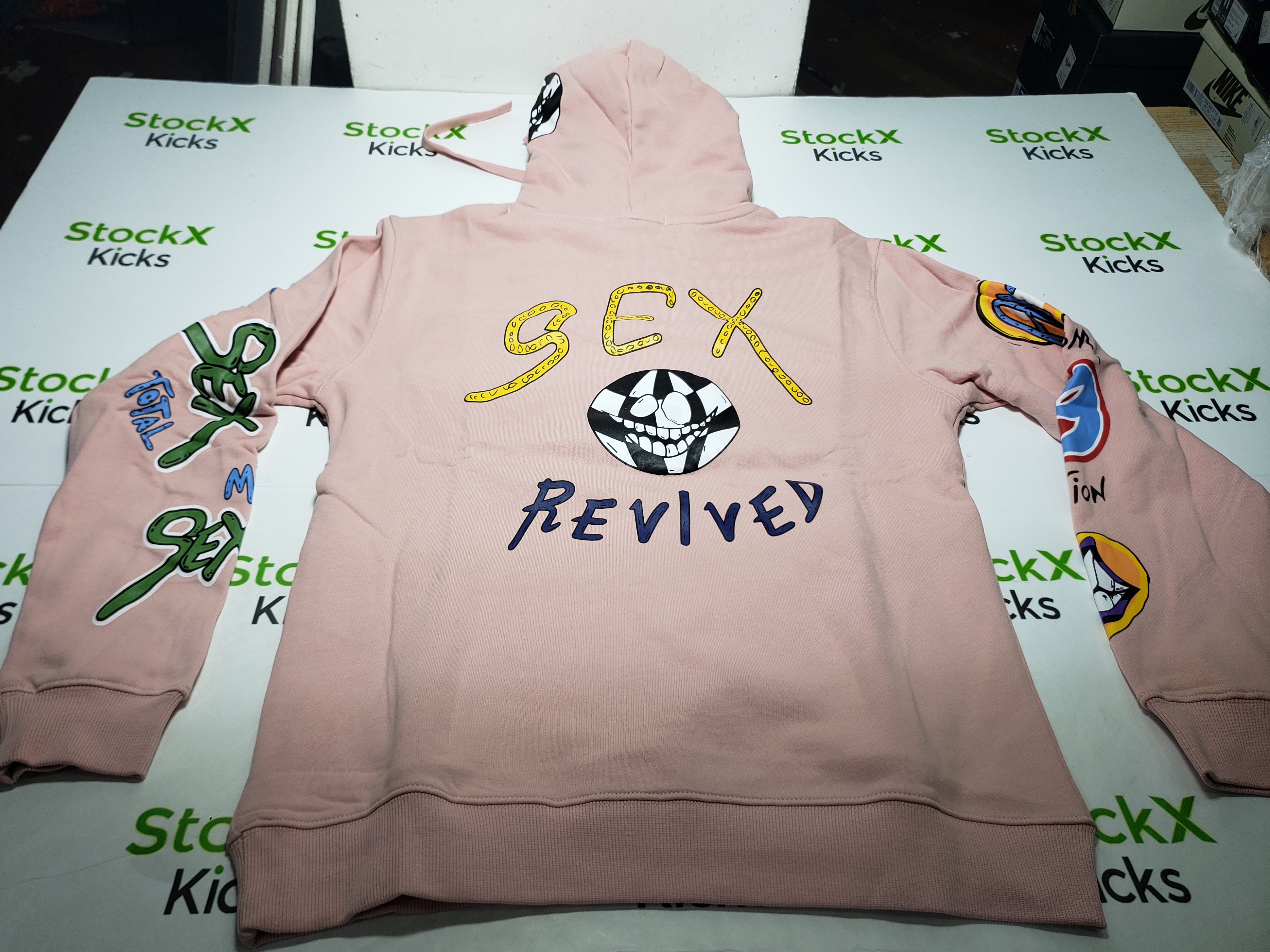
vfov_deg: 51.3
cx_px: 612
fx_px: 991
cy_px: 490
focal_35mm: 27
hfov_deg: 65.3
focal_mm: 4.3
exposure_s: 1/328
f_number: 1.5
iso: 50
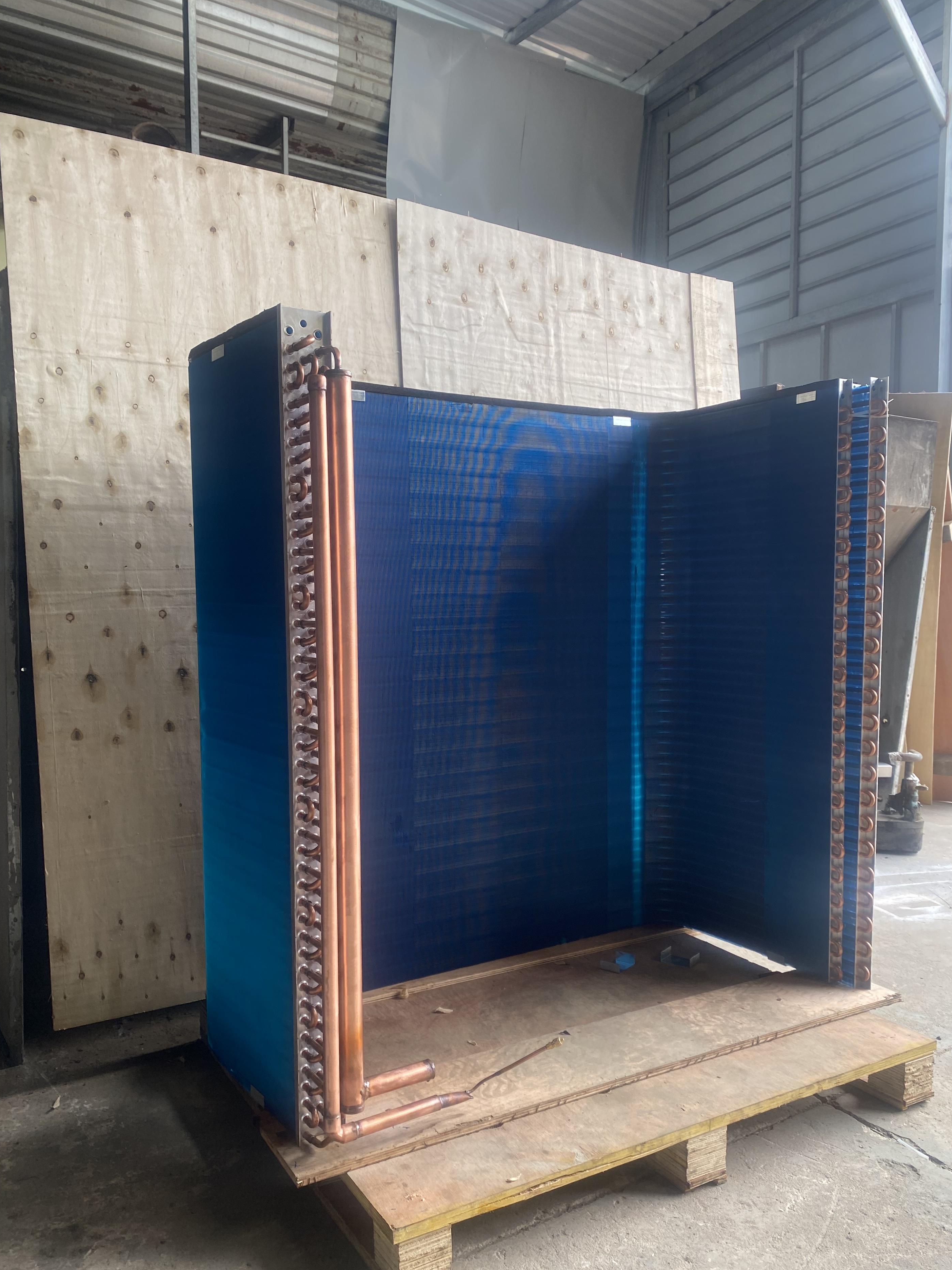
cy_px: 675
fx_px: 1027
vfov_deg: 63.4
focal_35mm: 28
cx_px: 498
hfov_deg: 49.7
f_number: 1.8
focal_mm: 4.25
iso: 32
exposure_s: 1/135
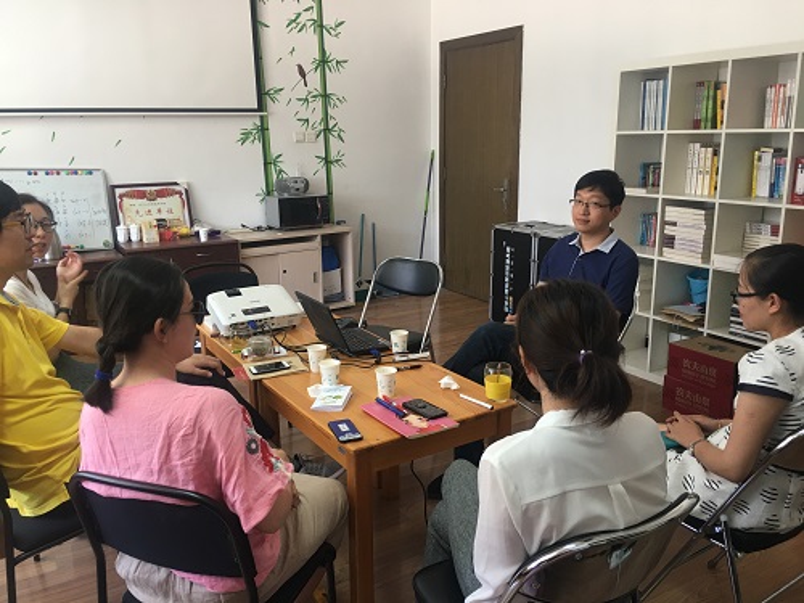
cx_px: 402
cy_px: 302
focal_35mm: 29
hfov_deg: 61.7
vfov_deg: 48.2
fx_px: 674
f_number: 2.2
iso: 32
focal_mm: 4.15
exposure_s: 1/17
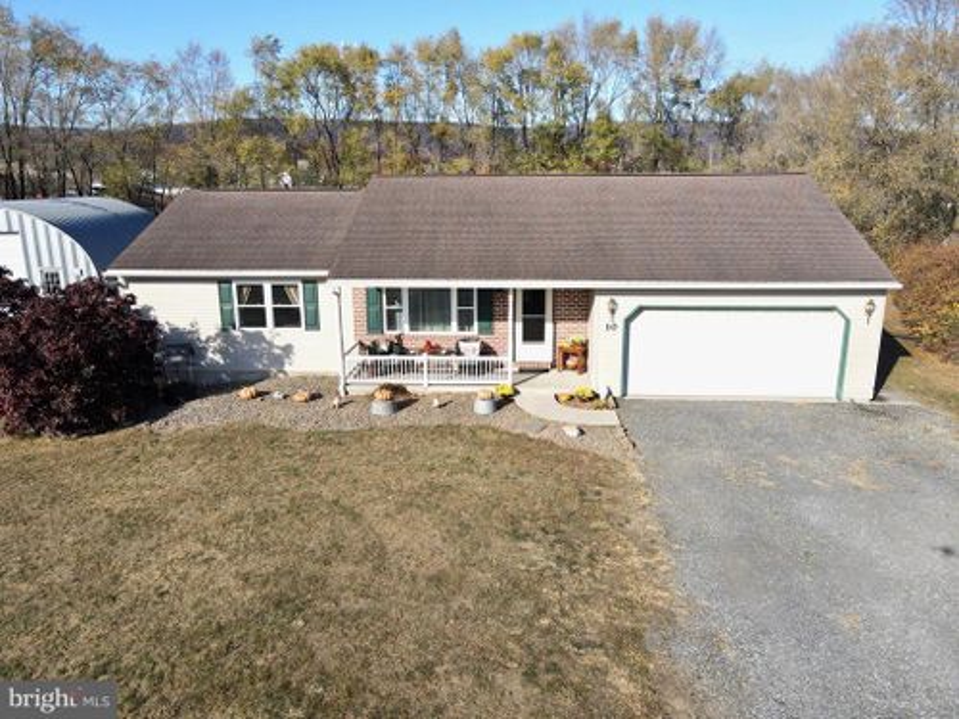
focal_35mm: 24
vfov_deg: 56.8
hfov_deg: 71.6
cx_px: 480
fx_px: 665
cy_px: 360
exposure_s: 1/500
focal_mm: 4.5
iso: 100
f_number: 2.8
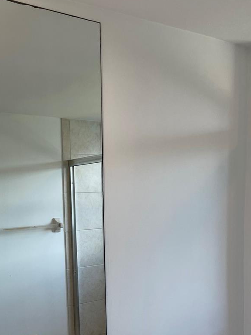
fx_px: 387
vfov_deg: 45.7
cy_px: 238
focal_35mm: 40
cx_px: 60
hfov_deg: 35.1
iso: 50
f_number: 1.6
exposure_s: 1/120
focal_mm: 5.1
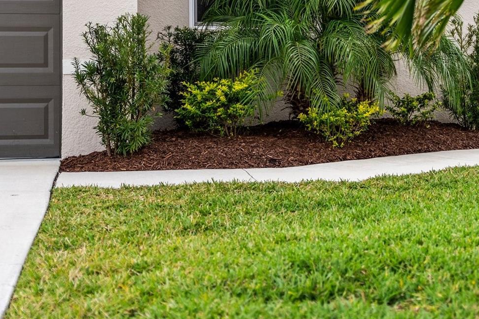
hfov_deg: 22.3
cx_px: 378
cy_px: 82
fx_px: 1199
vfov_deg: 15.1
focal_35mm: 90
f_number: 2.8
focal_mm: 54.7
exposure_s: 1/1000
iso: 125
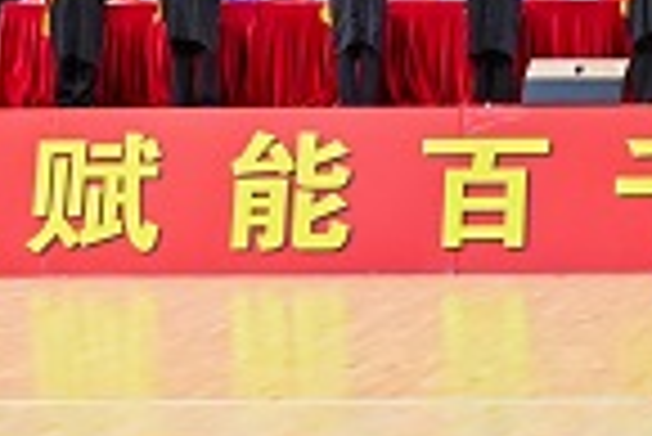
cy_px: -97
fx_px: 2991
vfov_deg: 8.2
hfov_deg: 11.8
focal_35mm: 165
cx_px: 1048
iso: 2500
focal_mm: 48
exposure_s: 1/200
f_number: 5.6
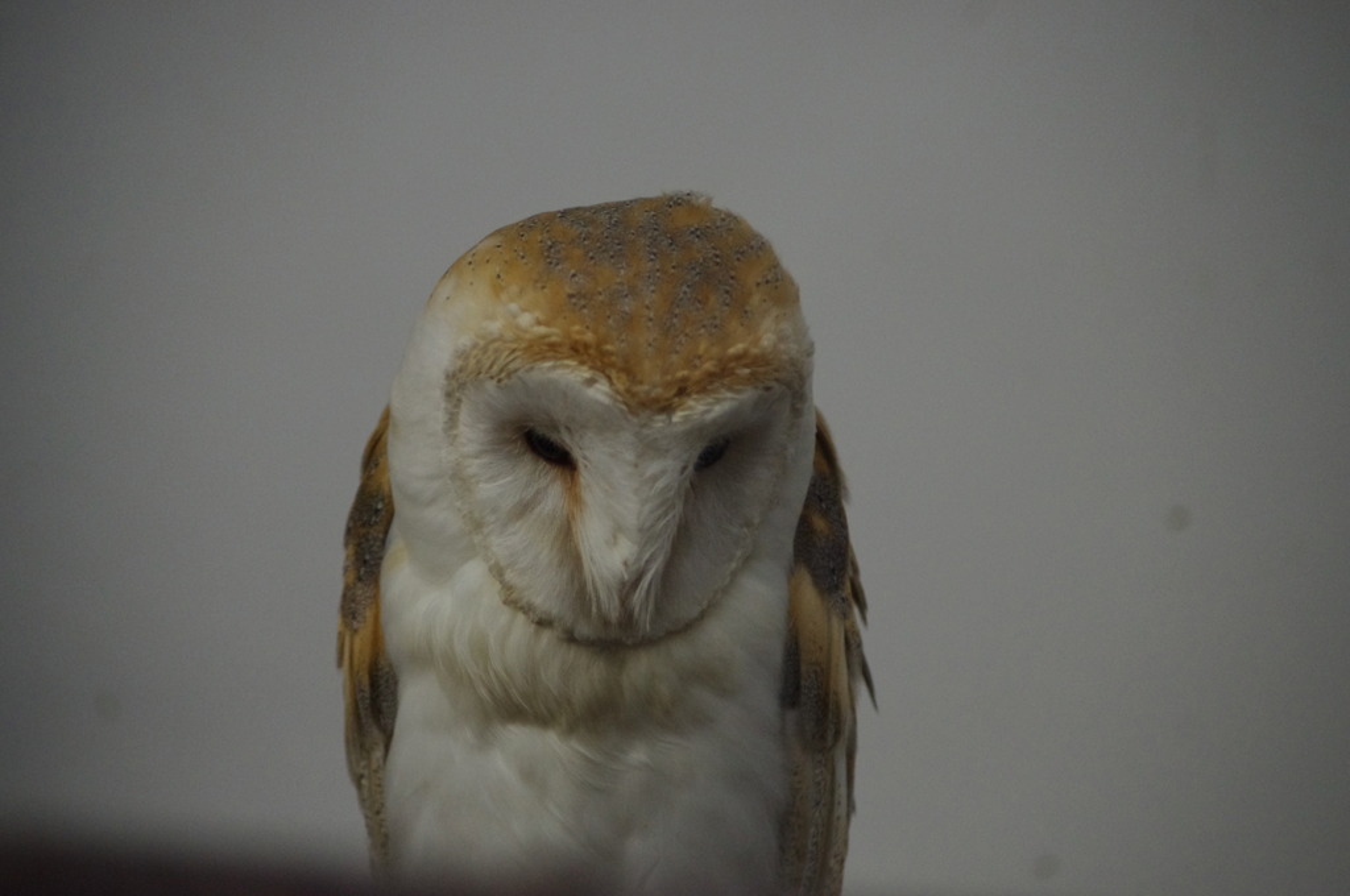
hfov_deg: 10.2
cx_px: 675
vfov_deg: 6.8
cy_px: 448
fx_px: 7565
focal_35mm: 202
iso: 1600
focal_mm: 135
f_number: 4.5
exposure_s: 1/100
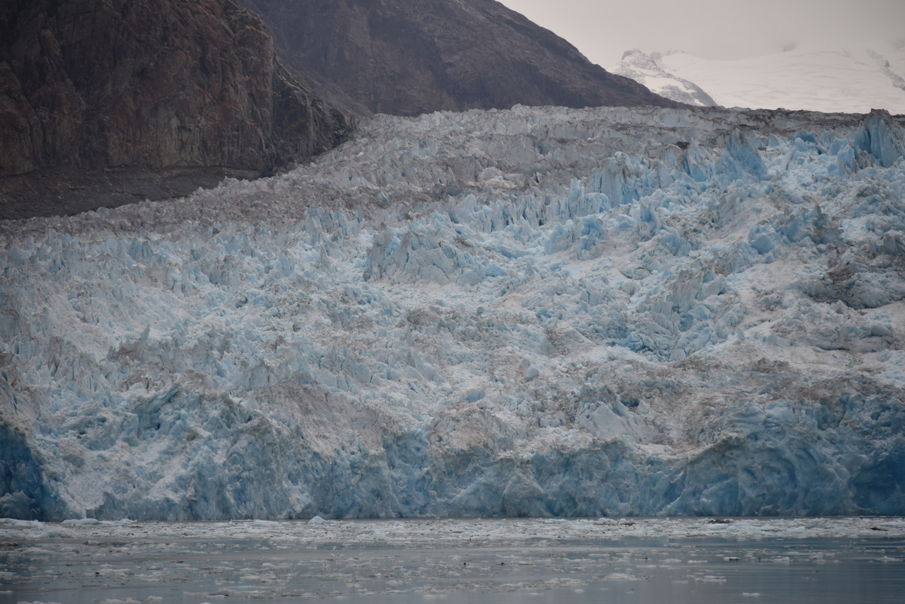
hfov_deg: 10.8
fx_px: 4777
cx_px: 452
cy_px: 302
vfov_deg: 7.2
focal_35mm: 190
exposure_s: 1/400
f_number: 5.6
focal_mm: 190
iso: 400
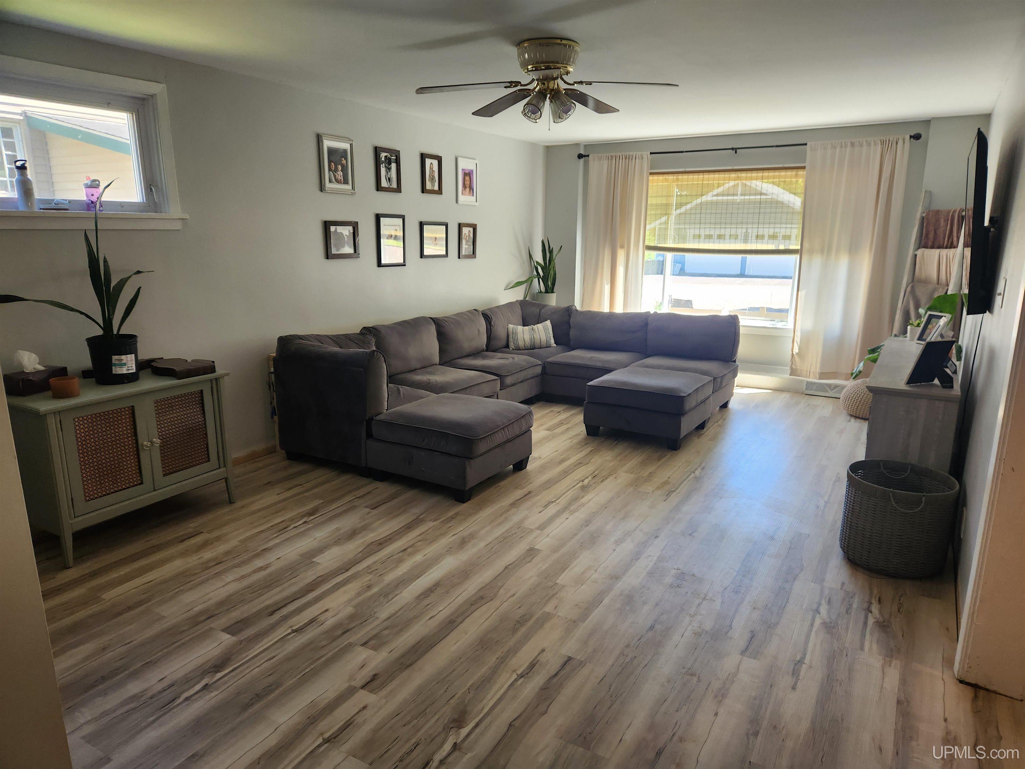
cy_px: 384
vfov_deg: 58.9
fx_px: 681
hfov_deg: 73.9
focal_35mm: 23
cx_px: 512
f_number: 1.8
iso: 160
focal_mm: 5.4
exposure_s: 1/180
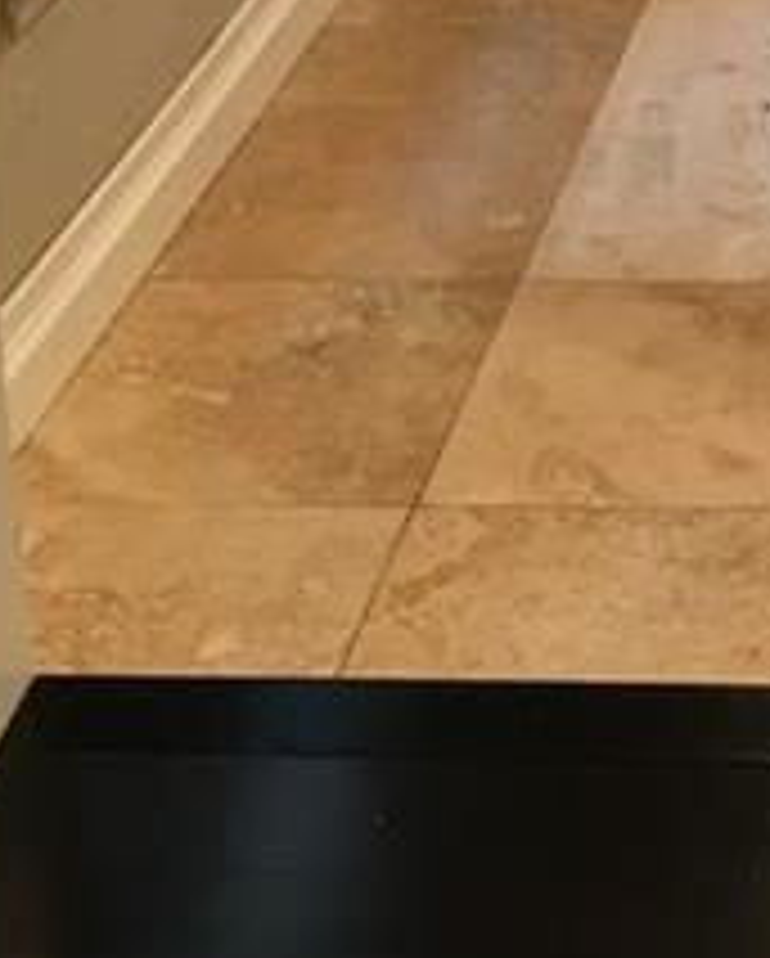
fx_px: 2899
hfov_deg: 14.5
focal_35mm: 102
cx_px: 1018
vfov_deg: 16.7
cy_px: -558
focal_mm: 4.15
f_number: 2.2
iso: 64
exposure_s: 1/30
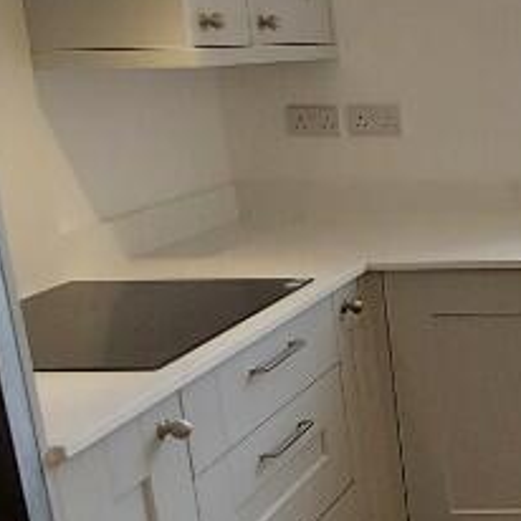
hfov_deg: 24.2
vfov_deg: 30.0
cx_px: 761
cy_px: 291
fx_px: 971
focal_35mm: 57
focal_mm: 1.74
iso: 64
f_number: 2.2
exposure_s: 1/60
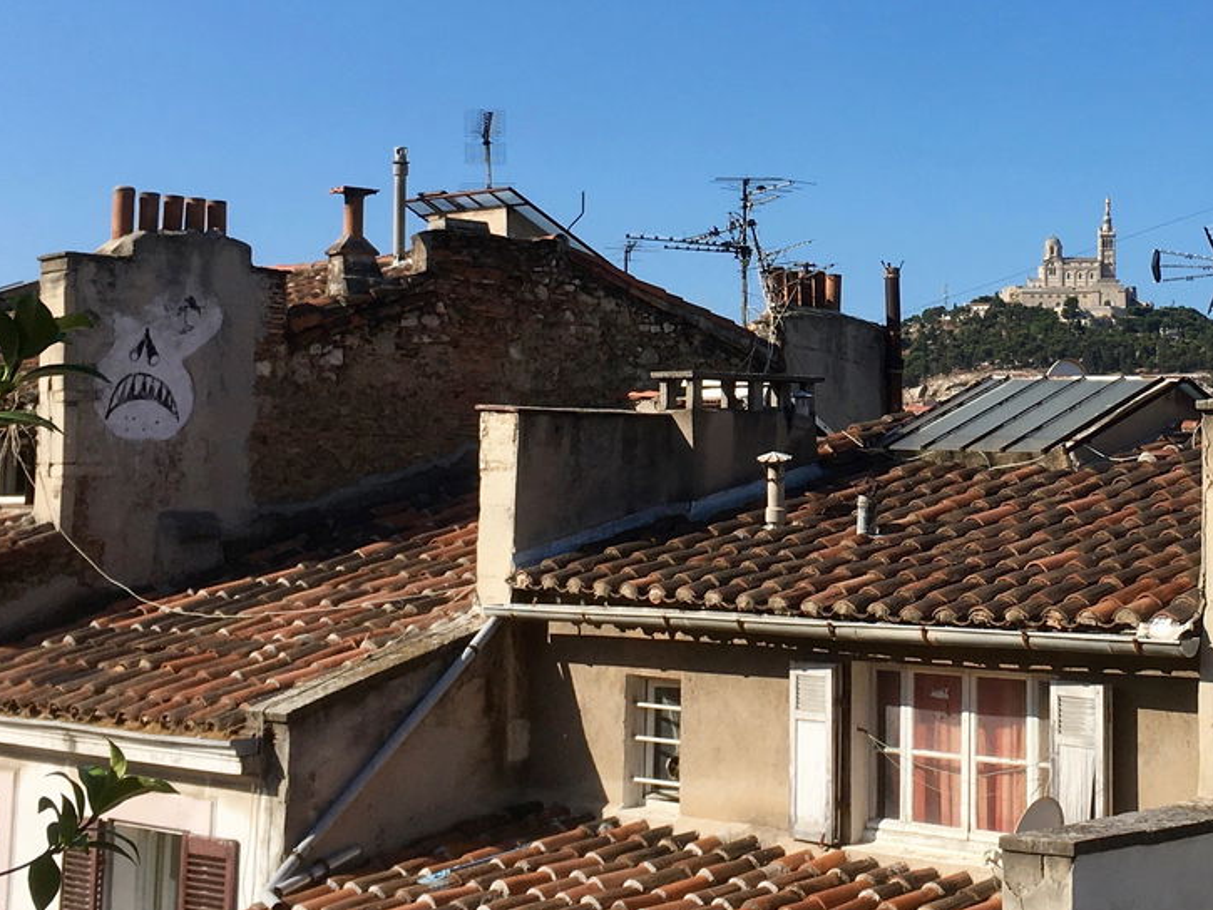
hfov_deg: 29.7
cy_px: 253
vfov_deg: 22.8
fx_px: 2243
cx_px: 919
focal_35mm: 64
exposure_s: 1/1876
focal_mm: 4.15
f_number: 2.2
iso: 25
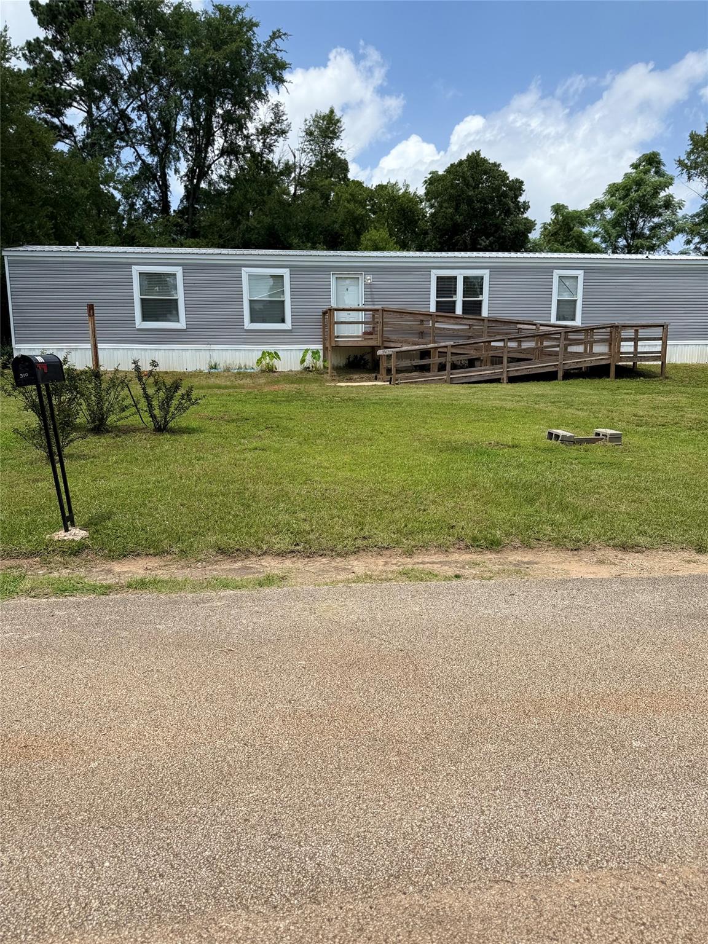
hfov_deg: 56.8
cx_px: 354
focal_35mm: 24
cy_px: 472
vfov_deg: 71.6
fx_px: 654
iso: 80
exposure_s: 1/4405
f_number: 1.78
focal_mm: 6.76
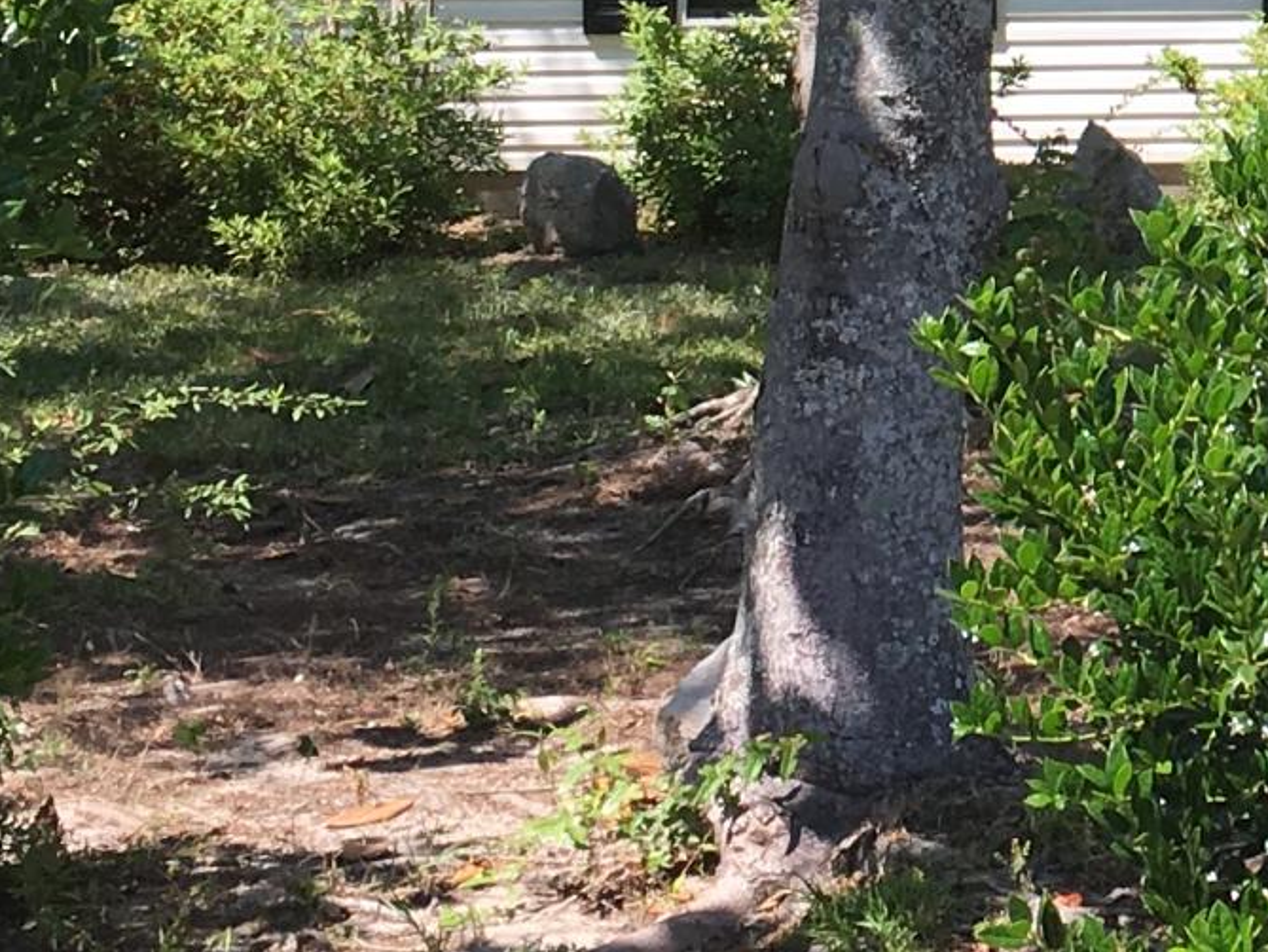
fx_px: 4763
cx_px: 1914
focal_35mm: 130
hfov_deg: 14.2
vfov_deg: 11.1
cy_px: -281
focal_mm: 4.15
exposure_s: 1/725
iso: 25
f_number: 2.2
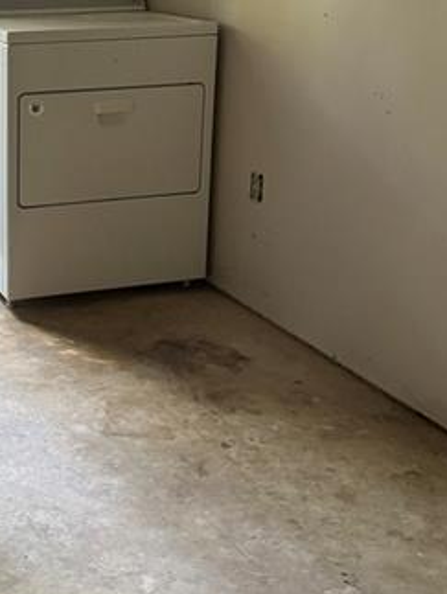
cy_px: 143
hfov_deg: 24.1
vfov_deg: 33.0
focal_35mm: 57
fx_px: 979
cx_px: -44
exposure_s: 1/40
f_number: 1.78
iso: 640
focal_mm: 6.76
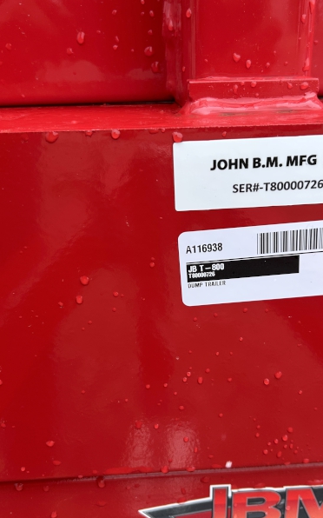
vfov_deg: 52.8
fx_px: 522
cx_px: 179
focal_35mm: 37
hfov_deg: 34.4
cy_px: 259
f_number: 1.5
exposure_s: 1/523
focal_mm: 5.7
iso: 50
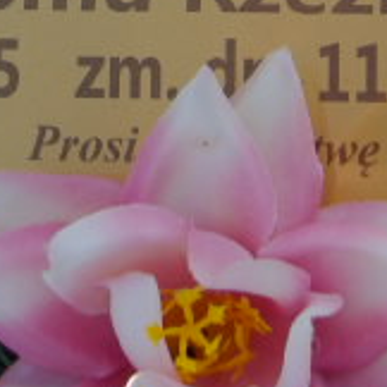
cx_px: 196
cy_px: -112
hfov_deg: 9.5
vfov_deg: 9.3
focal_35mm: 185
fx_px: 2340
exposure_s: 1/397
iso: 100
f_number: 4.2
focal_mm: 9.4
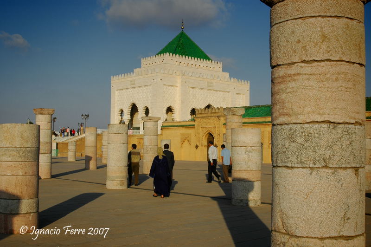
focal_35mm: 46
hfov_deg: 42.4
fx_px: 479
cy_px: 124
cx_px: 186
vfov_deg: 28.9
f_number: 20
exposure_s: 1/125
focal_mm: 31
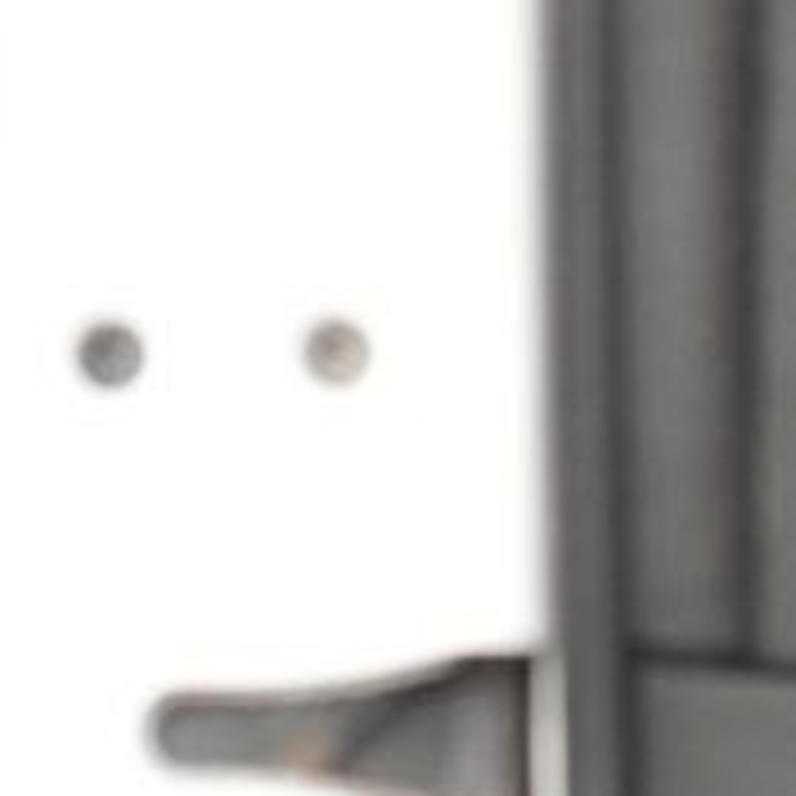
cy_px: 666
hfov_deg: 7.2
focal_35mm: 221
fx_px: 5750
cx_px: 2154
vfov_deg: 7.9
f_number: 4
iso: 1000
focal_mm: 30
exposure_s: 1/60
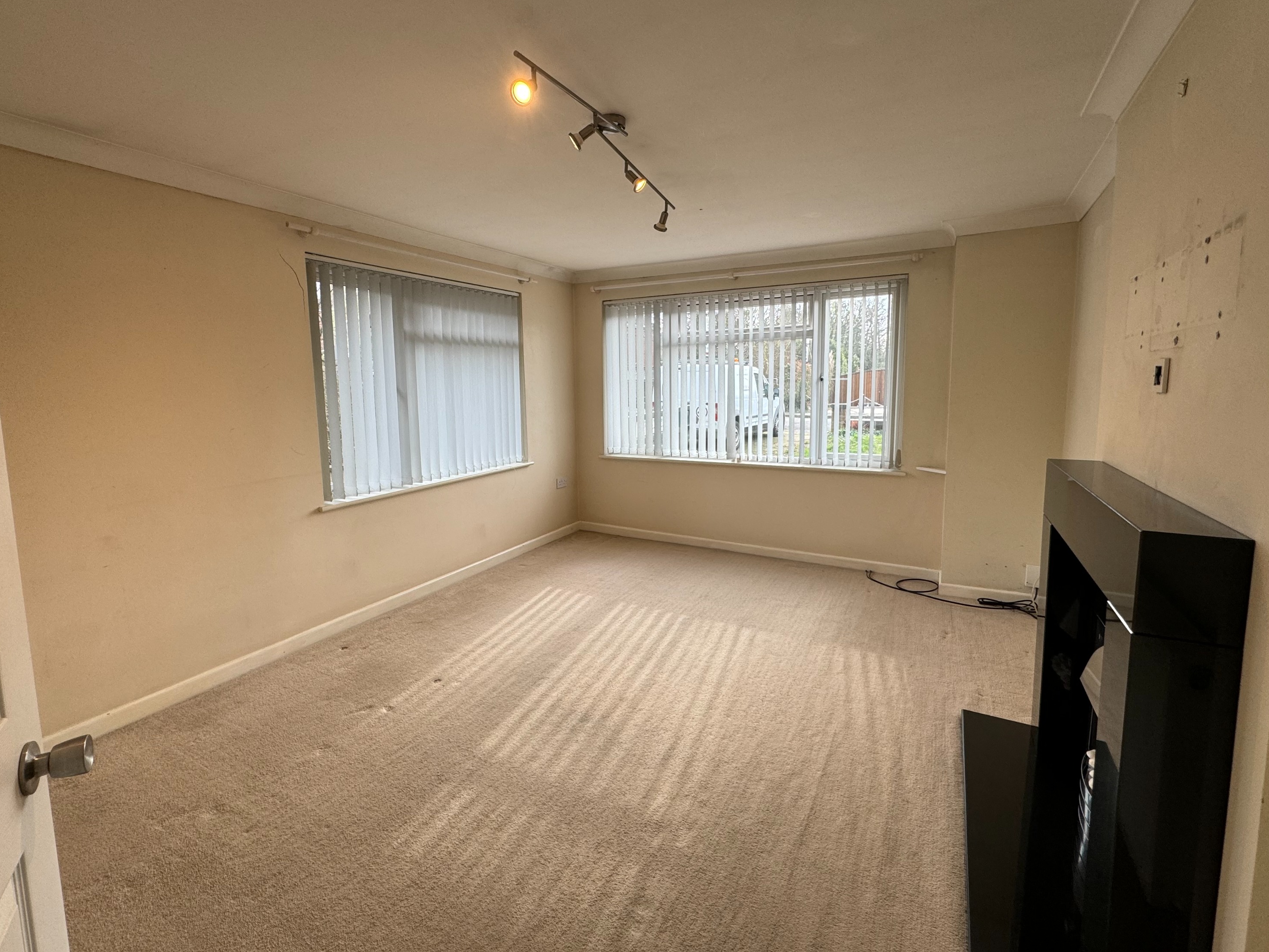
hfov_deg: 94.5
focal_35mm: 16
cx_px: 611
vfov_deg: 78.0
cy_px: 450
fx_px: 587
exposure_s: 1/121
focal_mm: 2.22
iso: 64
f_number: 2.2
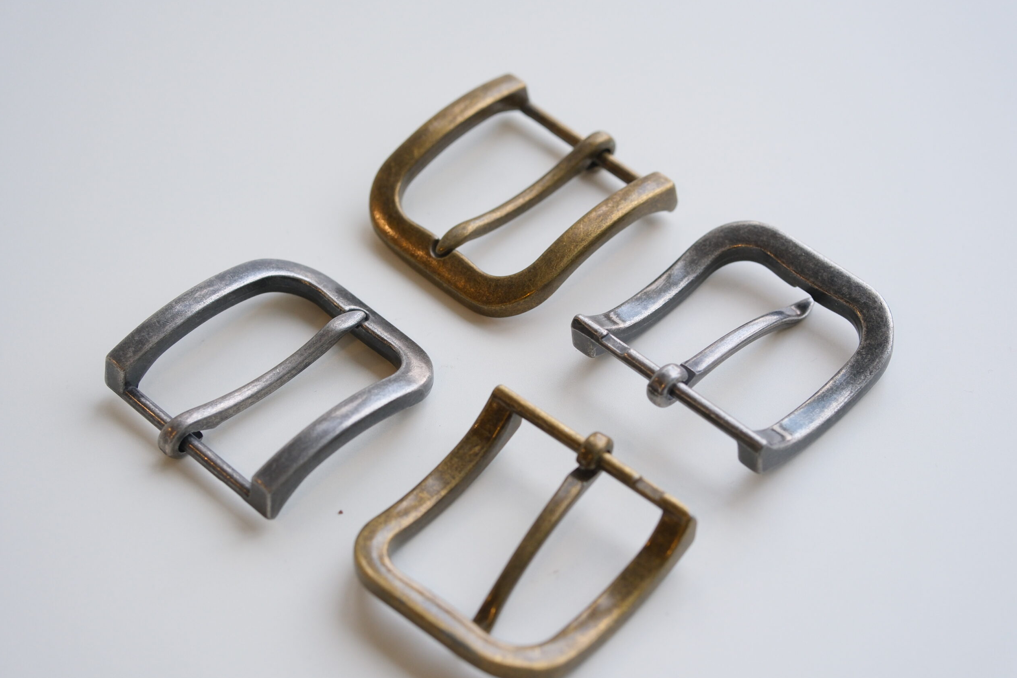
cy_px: 342
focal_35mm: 85
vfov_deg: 16.1
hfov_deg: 23.9
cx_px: 505
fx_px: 2401
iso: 800
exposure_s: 1/100
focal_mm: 56
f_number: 4
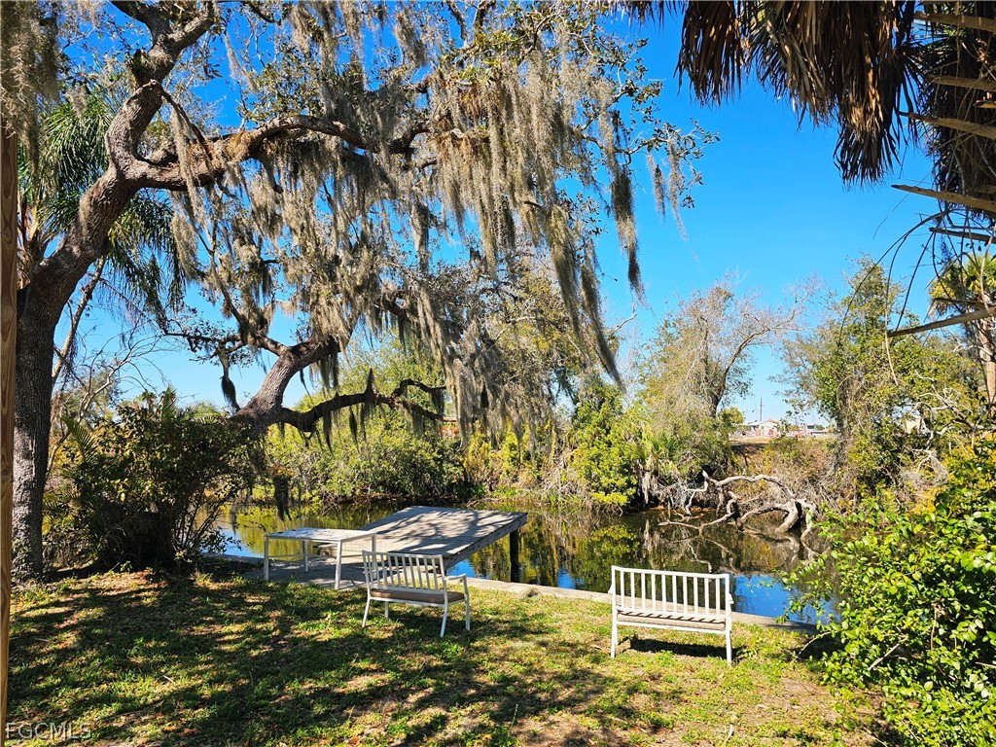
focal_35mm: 23
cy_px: 374
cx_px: 498
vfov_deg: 58.9
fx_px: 662
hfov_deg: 73.9
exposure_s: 1/526
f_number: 1.7
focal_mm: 6.3
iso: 10
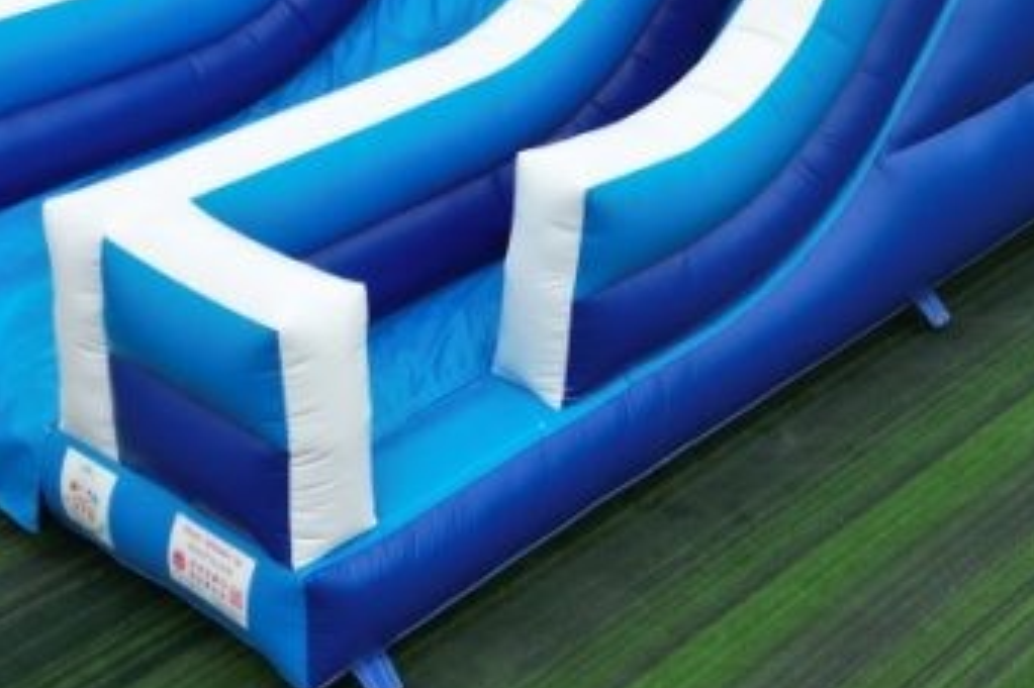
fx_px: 2153
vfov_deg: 17.0
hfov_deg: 26.7
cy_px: -218
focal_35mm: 75
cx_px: 770
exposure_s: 1/2500
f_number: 1.7
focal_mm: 6.72
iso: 160
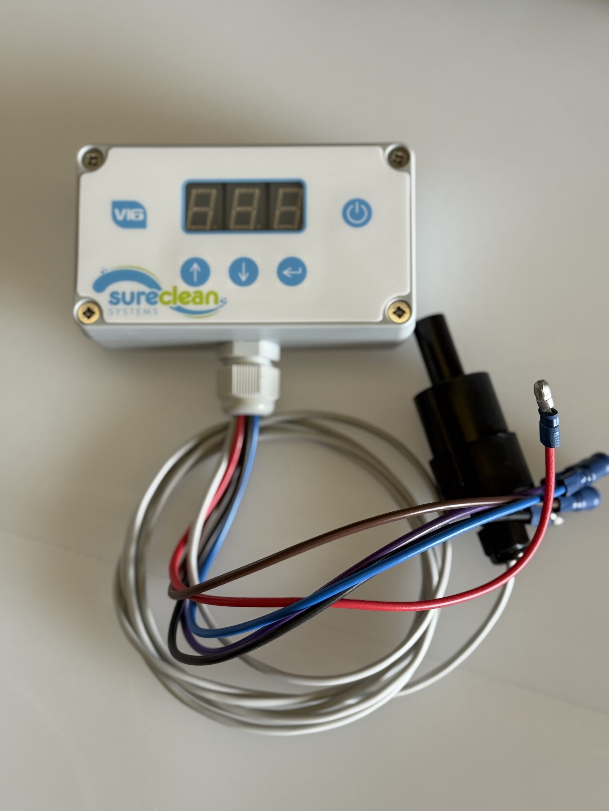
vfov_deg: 39.7
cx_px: 304
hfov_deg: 30.3
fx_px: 1126
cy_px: 406
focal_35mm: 48
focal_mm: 6.76
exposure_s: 1/90
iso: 100
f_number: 1.78
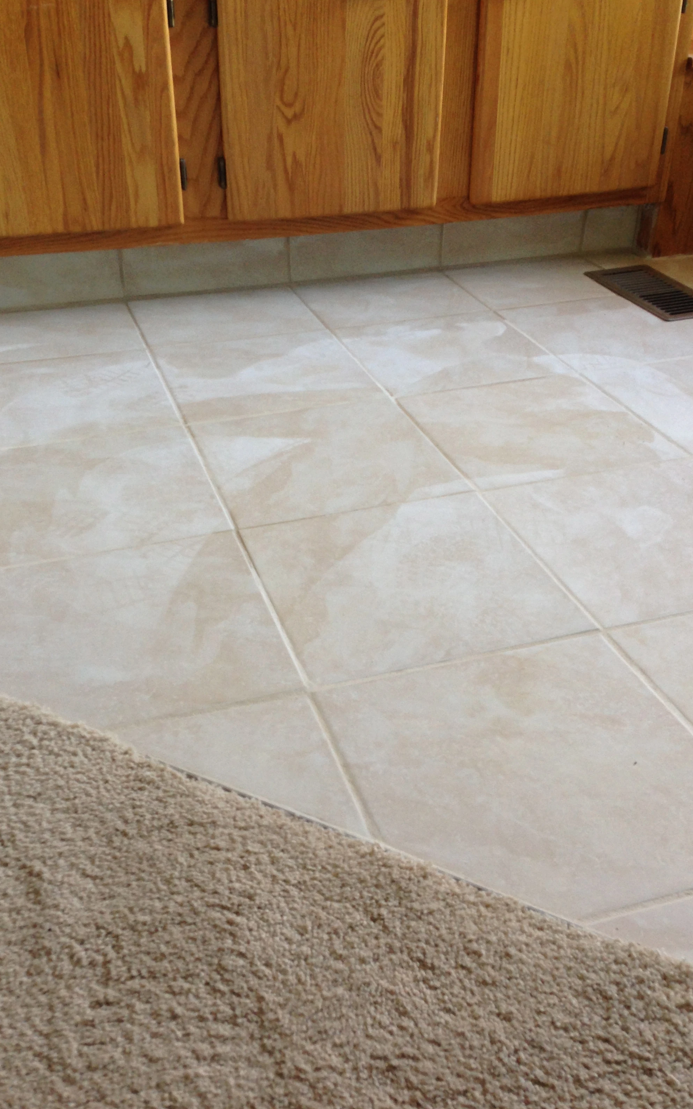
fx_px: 1088
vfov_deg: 54.0
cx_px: 352
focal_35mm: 36
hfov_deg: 35.3
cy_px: 564
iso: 80
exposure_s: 1/20
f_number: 2.4
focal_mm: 4.12
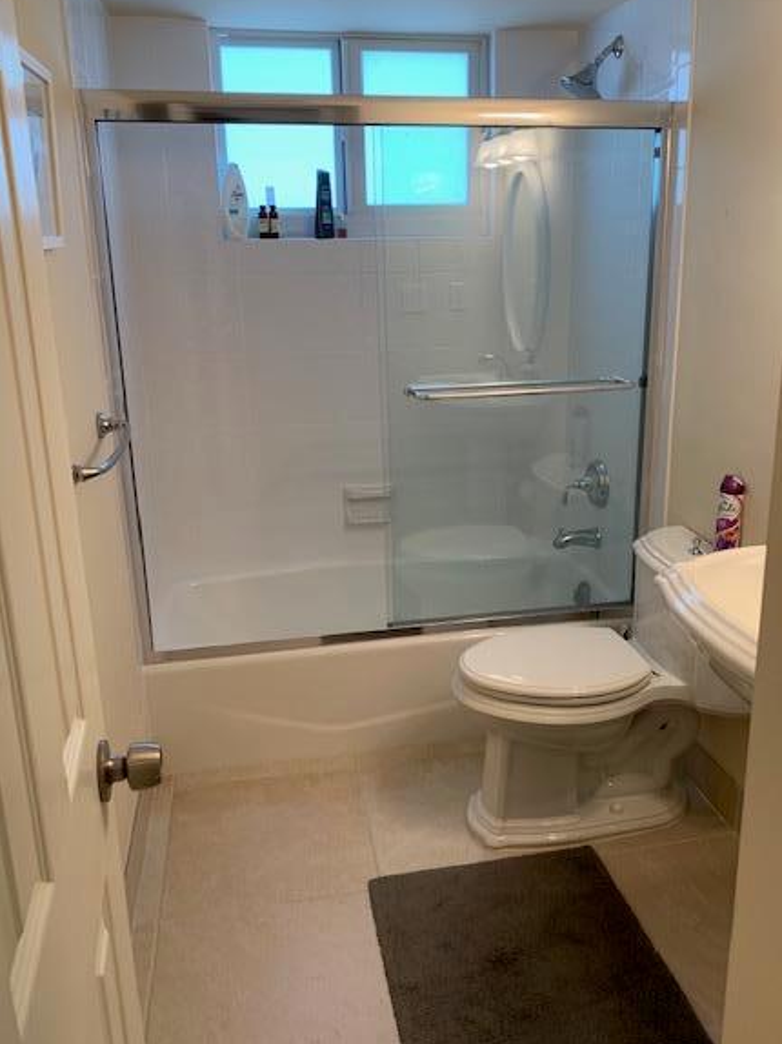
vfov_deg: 61.6
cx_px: 435
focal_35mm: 29
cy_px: 497
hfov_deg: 48.1
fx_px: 874
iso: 50
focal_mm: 4.25
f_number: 1.8
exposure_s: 1/60
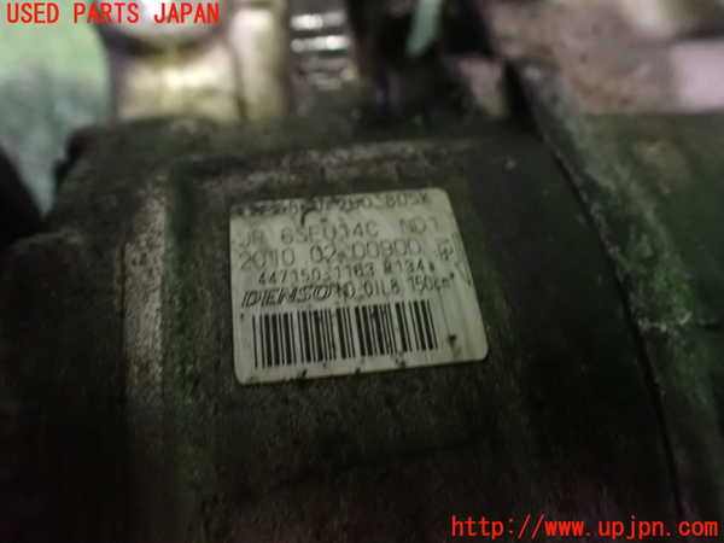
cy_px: 272
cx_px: 362
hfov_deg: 60.0
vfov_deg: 46.8
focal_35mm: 30
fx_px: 627
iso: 1600
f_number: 2.3
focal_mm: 5.4
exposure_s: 1/20
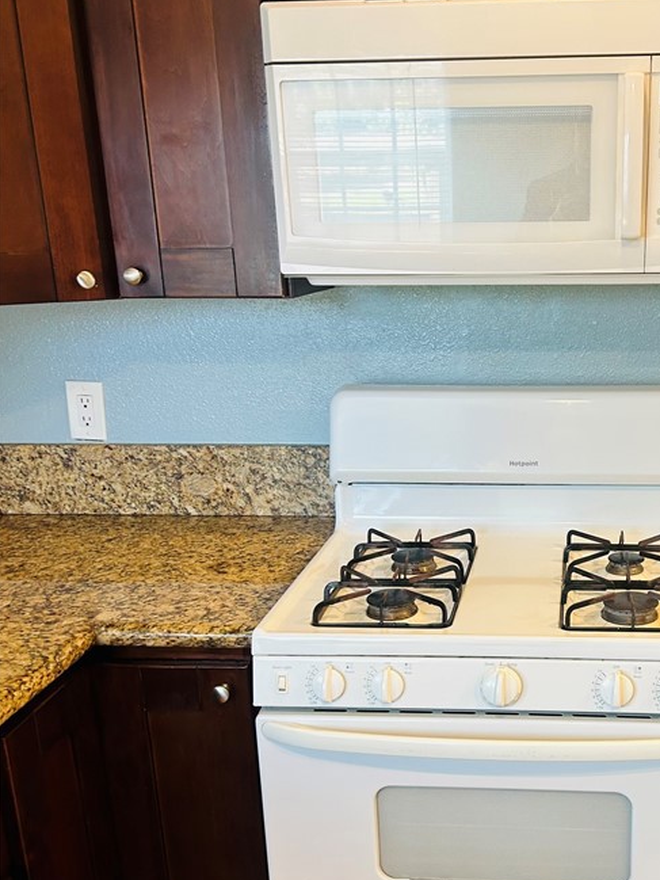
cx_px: 518
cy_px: 551
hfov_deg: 34.2
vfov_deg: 45.4
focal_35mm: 41
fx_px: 1042
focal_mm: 5.7
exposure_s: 1/60
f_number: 1.5
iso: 100
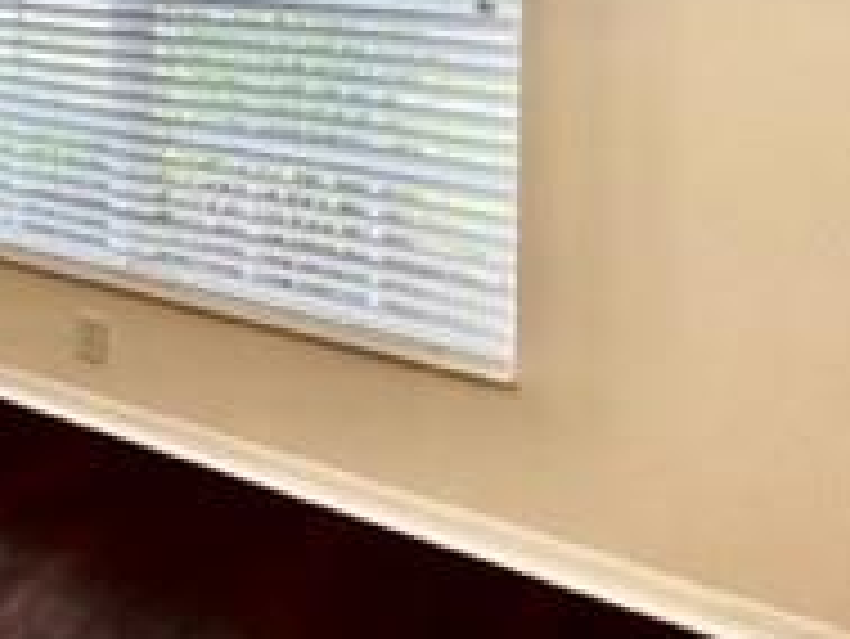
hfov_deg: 32.0
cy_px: -104
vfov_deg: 29.0
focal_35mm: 44
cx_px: -270
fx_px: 1081
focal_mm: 1.57
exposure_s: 1/122
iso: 50
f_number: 1.8
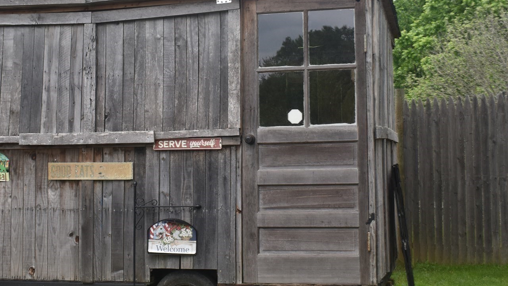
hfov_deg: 33.4
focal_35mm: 63
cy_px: 76
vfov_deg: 19.0
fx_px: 846
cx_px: 235
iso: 360
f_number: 8
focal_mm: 25
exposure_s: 1/250
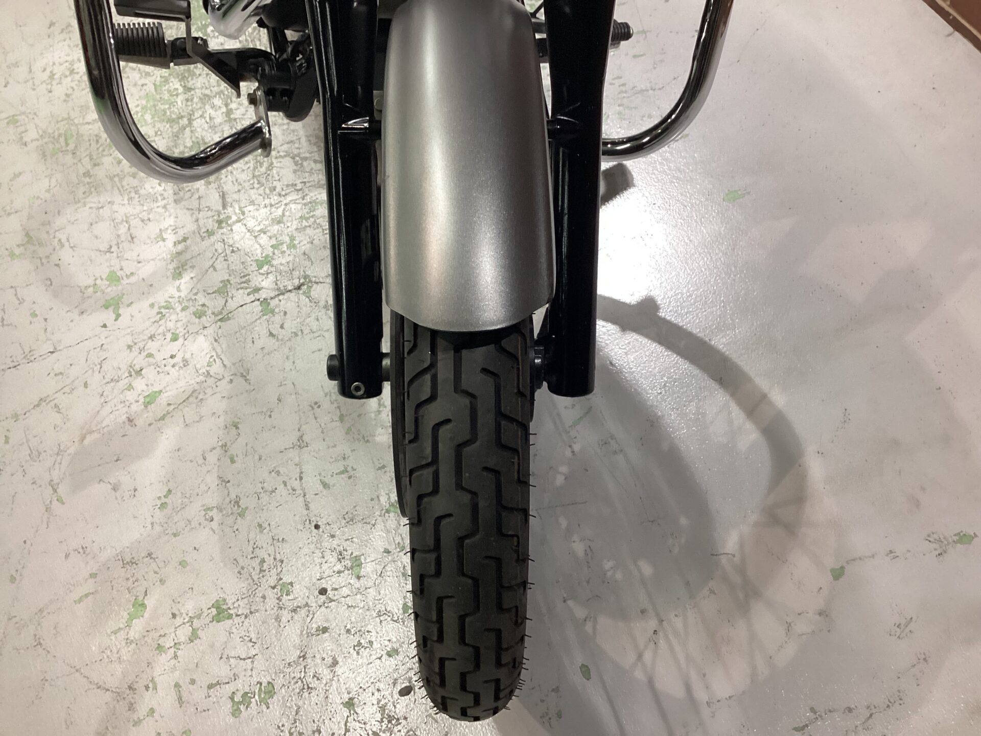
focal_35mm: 31
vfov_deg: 45.4
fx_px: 879
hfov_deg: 58.4
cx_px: 490
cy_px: 368
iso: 160
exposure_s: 1/60
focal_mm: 3.3
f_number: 2.4
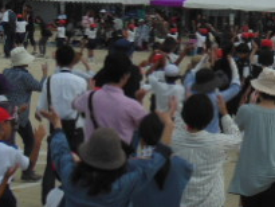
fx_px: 1288
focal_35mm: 162
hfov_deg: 12.0
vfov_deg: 9.2
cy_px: 42
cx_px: 283
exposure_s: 1/500
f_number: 9.4
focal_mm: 9.3
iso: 125
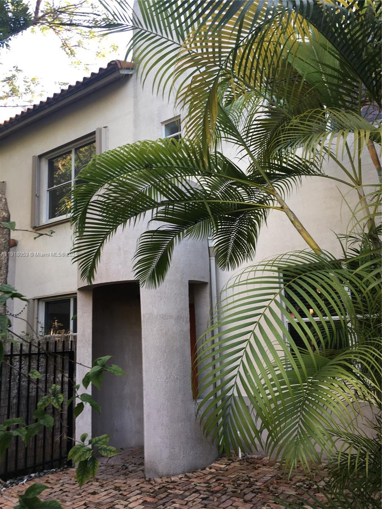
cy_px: 254
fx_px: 427
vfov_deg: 61.7
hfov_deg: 48.2
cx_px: 191
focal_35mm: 29
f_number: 2.2
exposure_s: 1/60
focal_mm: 4.15
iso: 25
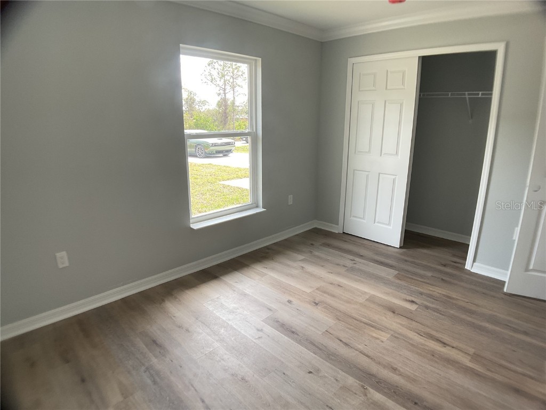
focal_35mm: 29
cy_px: 205
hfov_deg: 61.7
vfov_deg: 48.2
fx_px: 457
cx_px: 273
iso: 50
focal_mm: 3
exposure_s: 1/120
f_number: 1.8
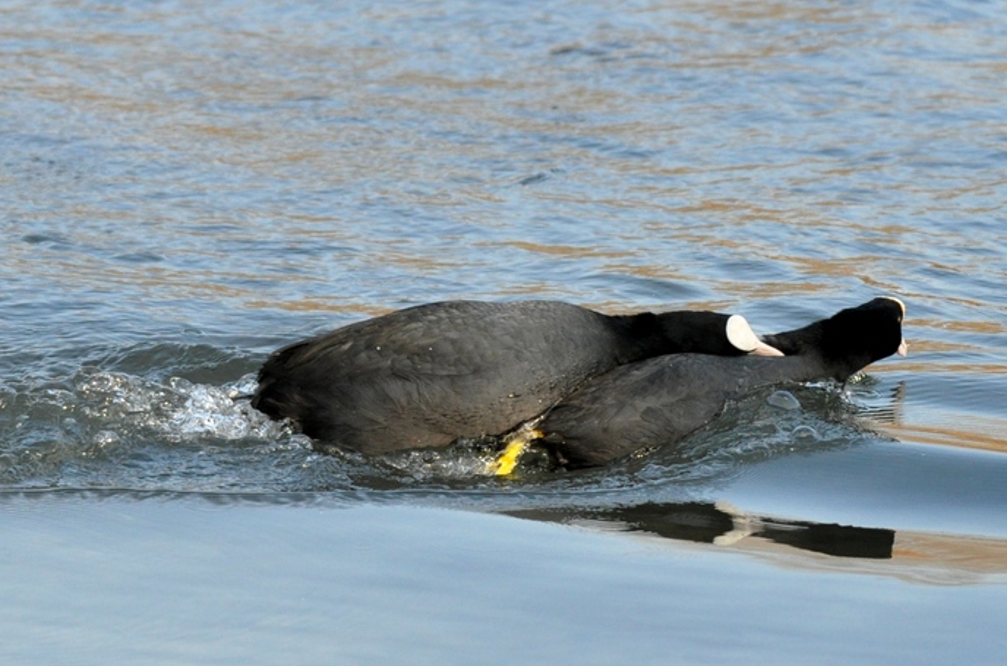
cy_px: 377
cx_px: 581
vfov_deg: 2.6
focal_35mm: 523
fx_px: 14592
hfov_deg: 4.0
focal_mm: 300
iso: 800
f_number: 5
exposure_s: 1/1600
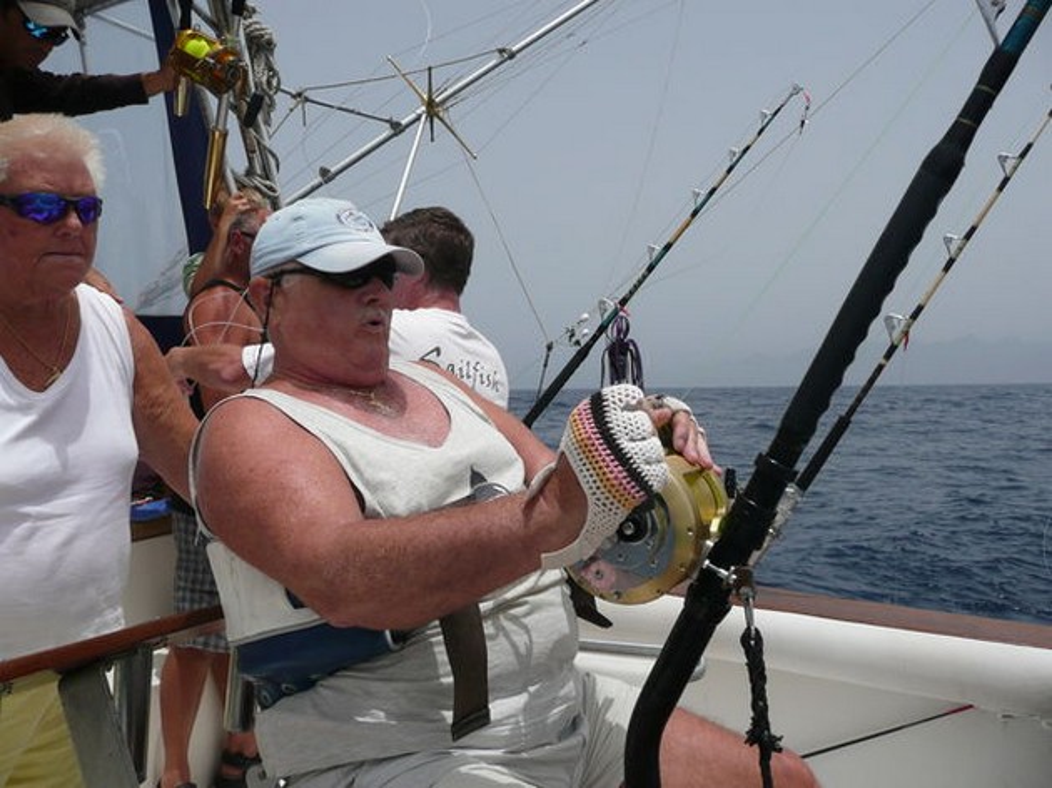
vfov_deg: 49.7
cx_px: 526
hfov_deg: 63.5
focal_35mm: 28
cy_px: 394
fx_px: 851
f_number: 8
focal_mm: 4.6
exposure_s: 1/400
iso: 100
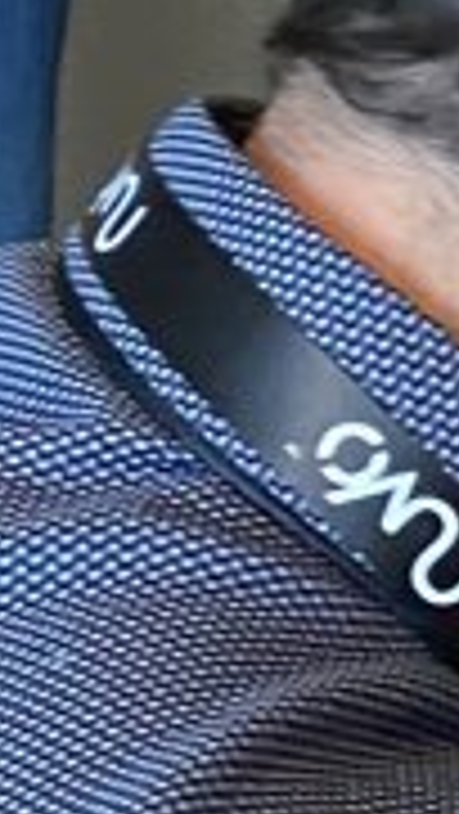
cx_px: 1784
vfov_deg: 11.4
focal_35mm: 189
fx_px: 4084
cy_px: 400
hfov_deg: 5.6
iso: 250
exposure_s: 1/50
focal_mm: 4.25
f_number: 1.8
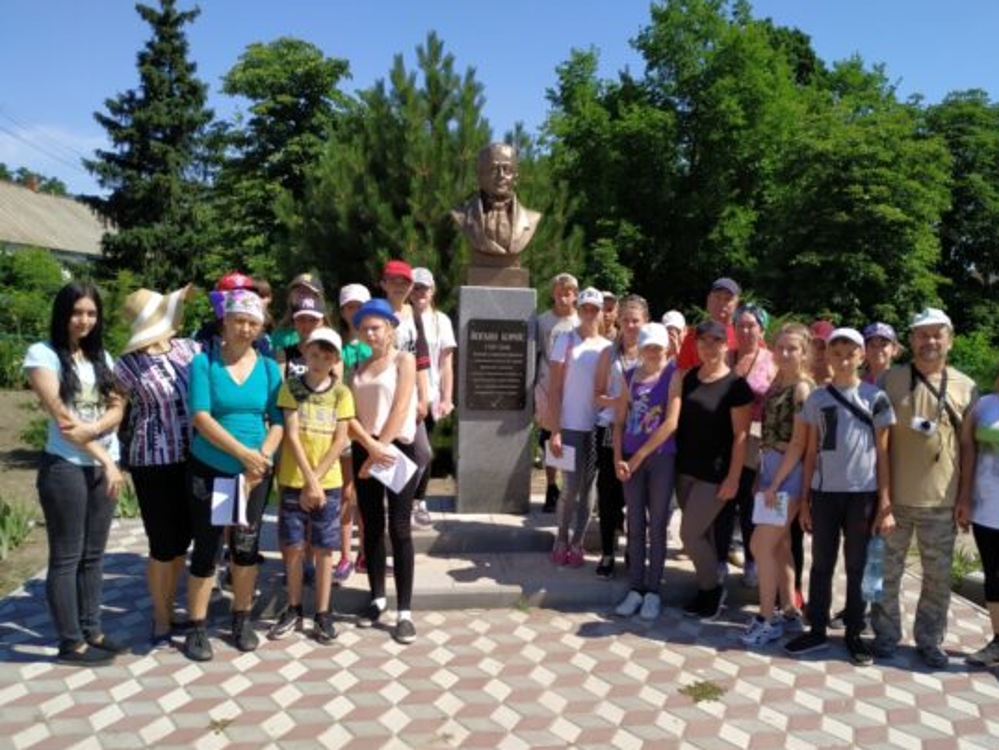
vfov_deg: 48.2
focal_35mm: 29
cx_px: 559
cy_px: 407
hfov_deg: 61.5
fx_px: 837
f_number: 1.9
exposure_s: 1/2415
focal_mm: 3.94
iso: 160
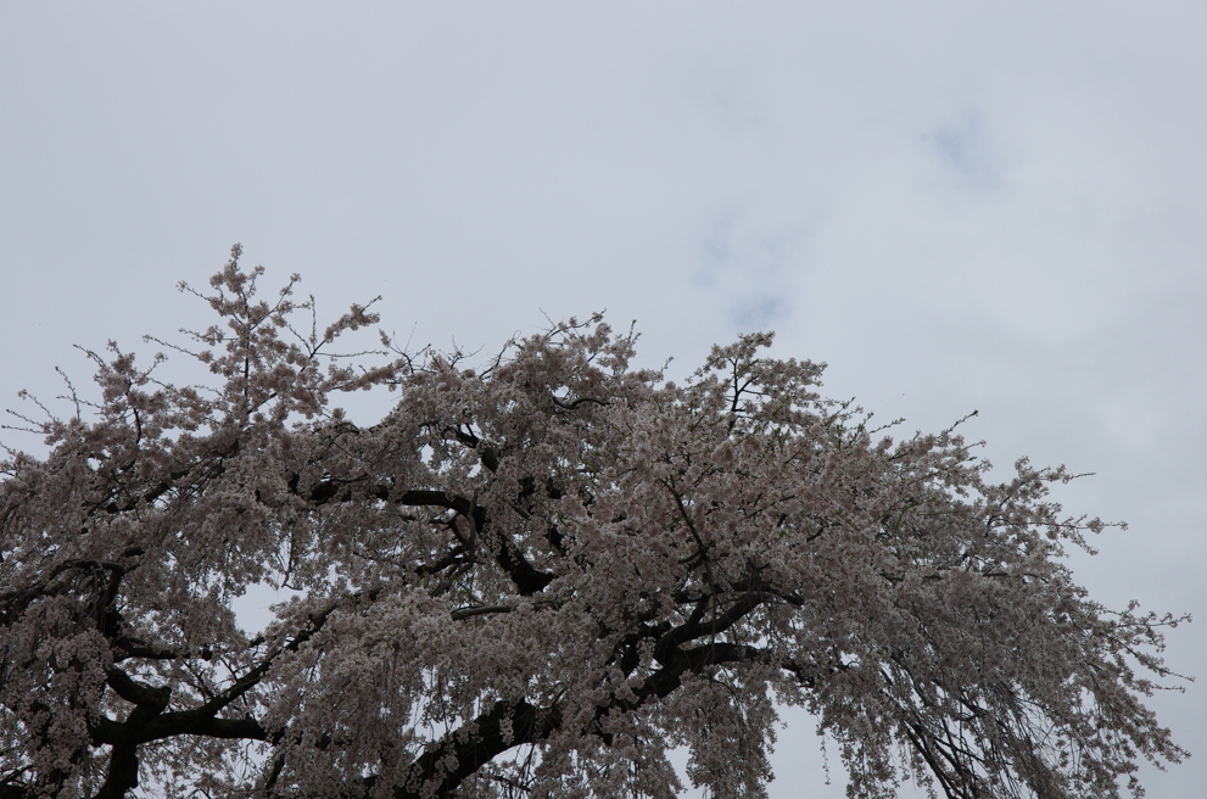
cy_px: 401
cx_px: 596
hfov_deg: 22.0
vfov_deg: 14.6
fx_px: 3111
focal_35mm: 93
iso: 400
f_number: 11
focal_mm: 60
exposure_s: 1/800
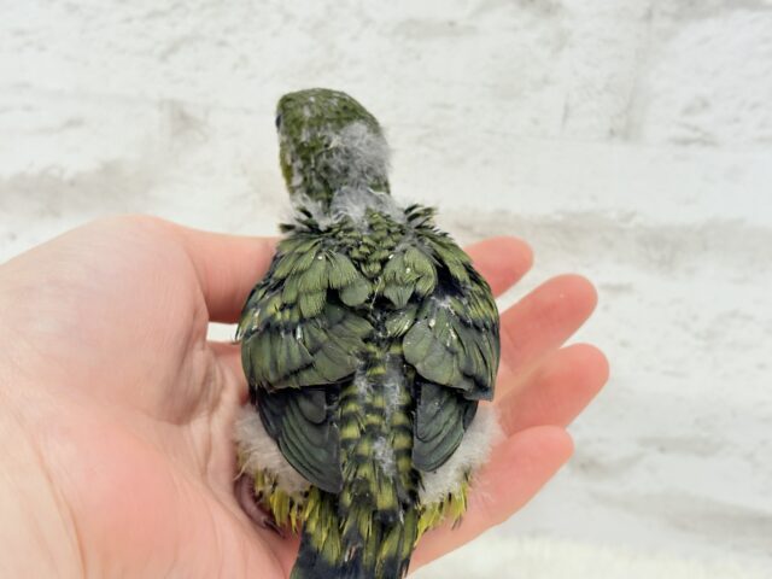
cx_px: 386
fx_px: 1160
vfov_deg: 28.0
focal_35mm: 52
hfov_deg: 36.8
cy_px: 290
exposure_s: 1/100
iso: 125
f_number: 1.6
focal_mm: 5.96
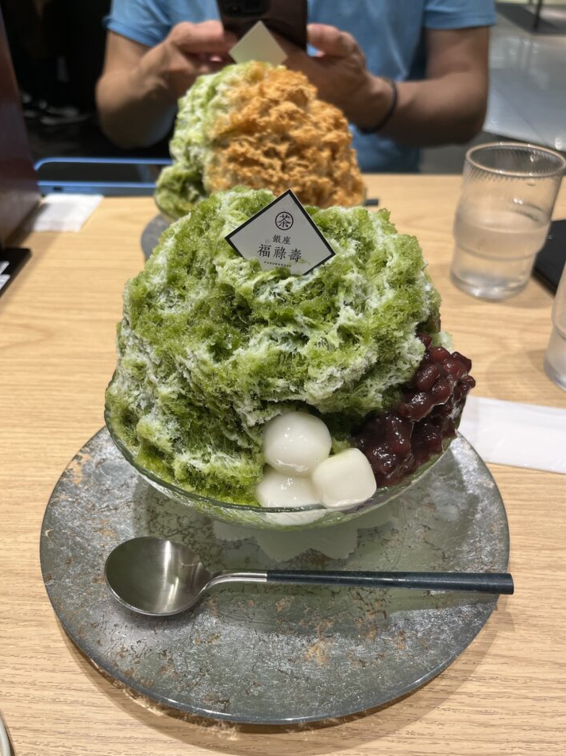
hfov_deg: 49.7
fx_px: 611
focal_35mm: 28
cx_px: 283
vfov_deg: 63.4
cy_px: 406
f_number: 1.6
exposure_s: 1/111
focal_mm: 5.1
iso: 100
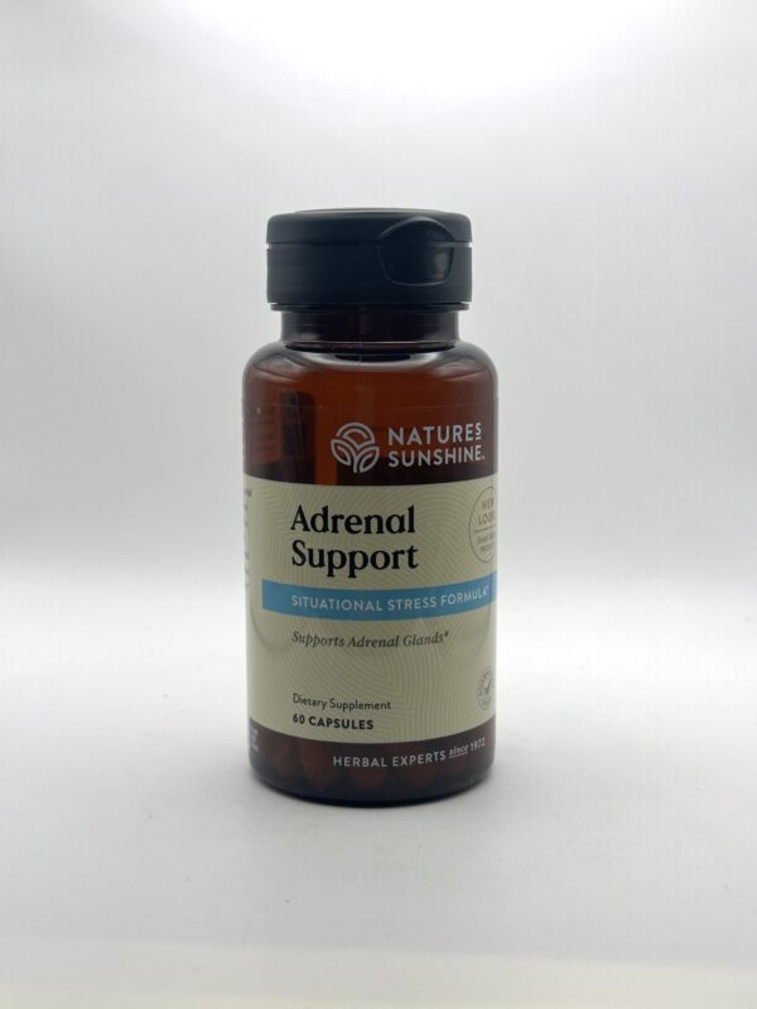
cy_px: 504
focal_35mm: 48
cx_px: 378
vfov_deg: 39.7
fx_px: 1400
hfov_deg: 30.3
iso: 64
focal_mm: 6.86
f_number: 1.78
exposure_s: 1/409
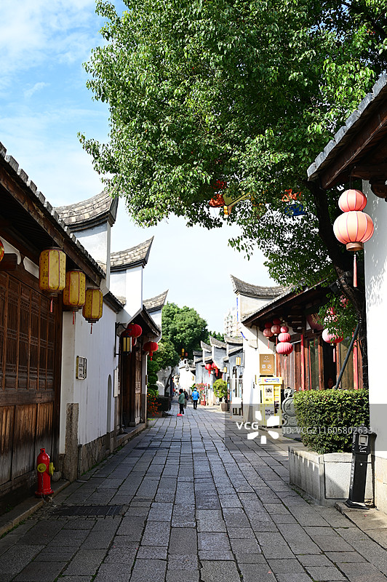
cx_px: 194
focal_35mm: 39
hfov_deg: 34.2
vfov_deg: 49.6
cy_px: 291
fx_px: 630
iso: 100
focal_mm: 39
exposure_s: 1/400
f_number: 4
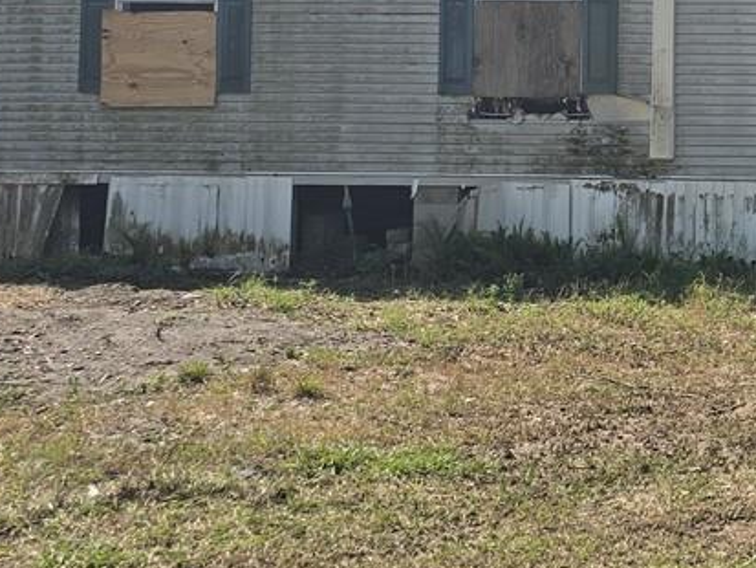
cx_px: 939
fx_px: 1944
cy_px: -20
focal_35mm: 89
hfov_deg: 20.4
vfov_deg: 16.2
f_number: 1.7
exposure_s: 1/1453
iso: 12
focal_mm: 6.3
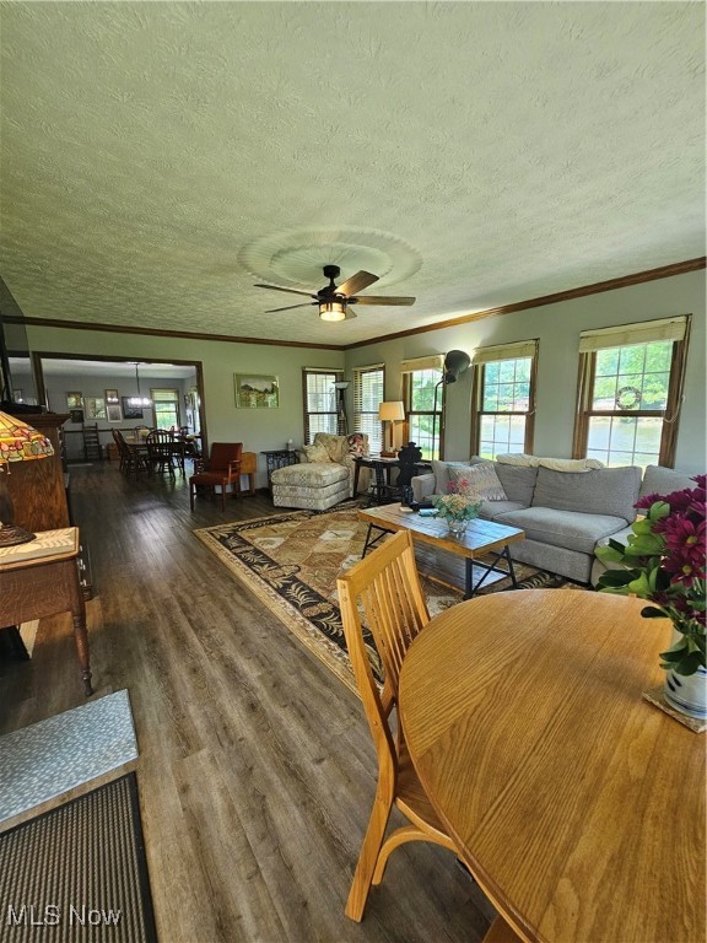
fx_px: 354
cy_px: 472
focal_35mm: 13
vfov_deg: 106.2
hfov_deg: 89.9
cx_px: 354
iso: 100
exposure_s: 1/60
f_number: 2.2
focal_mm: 2.2
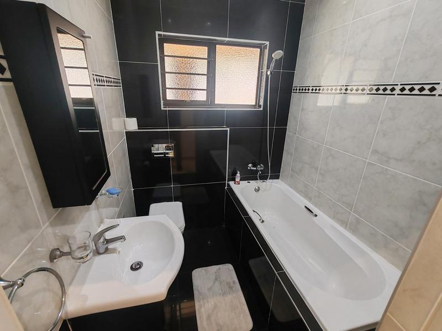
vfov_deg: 78.1
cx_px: 221
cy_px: 166
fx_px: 204
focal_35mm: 16
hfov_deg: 94.5
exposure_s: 1/33
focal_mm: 1.96
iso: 250
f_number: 2.2
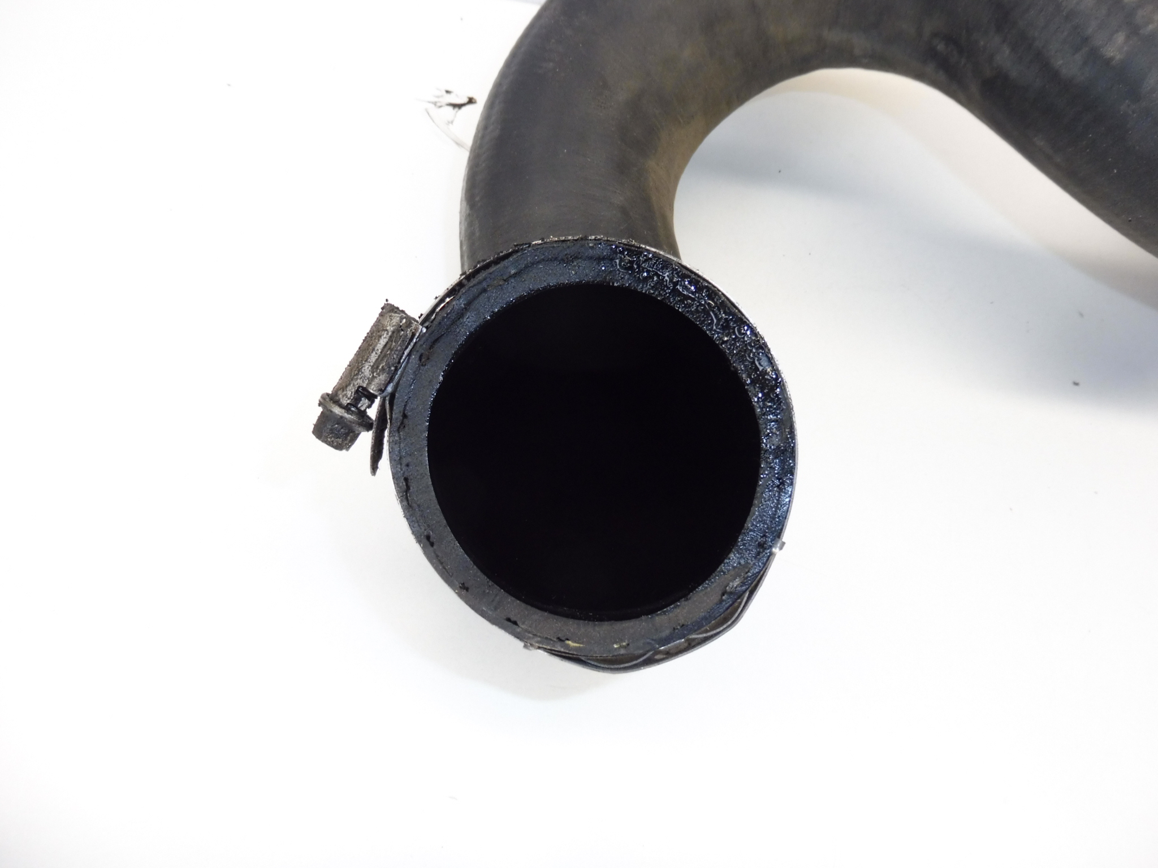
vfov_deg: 54.9
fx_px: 836
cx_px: 579
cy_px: 434
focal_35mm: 25
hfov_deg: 69.4
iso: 200
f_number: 4
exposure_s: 1/60
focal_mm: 4.4
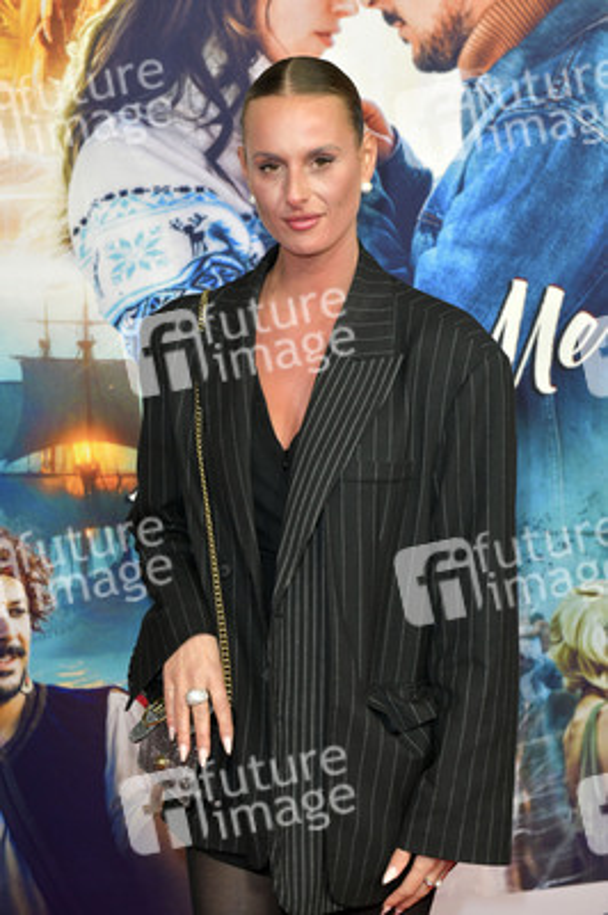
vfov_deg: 28.9
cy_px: 458
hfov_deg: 19.4
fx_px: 1776
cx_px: 304
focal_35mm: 70
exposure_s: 1/250
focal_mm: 70
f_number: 8
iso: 1600
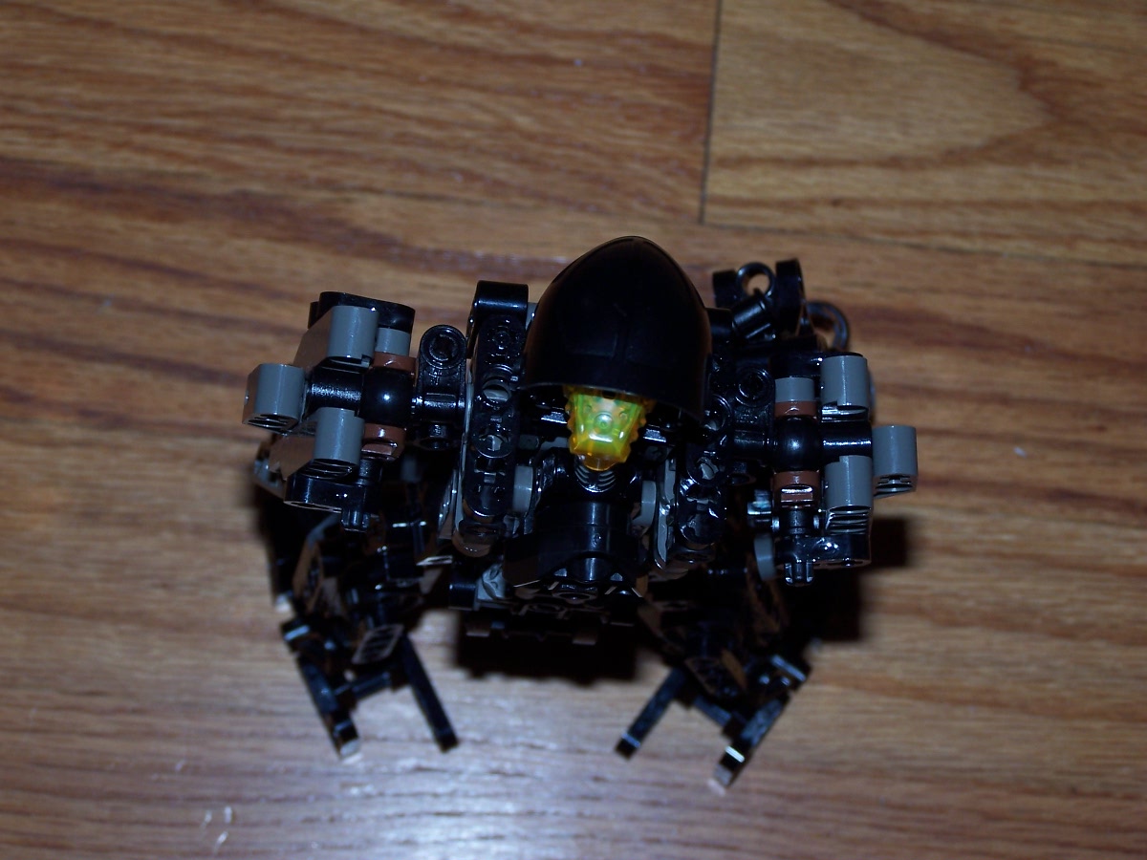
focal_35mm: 94
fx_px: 3115
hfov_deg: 20.9
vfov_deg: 15.7
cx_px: 574
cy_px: 430
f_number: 3.2
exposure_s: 1/90
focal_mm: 15.6
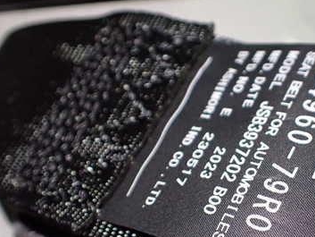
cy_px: 170
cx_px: 238
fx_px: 464
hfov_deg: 36.6
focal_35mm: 51
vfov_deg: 28.3
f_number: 2.3
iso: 500
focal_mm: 5.4
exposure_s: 1/125
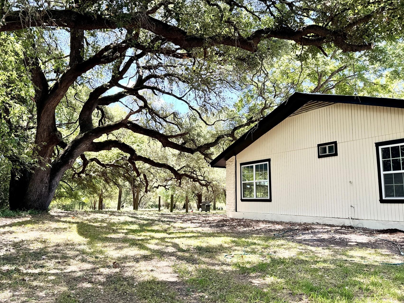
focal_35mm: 29
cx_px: 162
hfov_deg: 61.2
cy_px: 146
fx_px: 338
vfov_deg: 48.2
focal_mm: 6.76
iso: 80
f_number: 1.78
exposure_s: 1/481
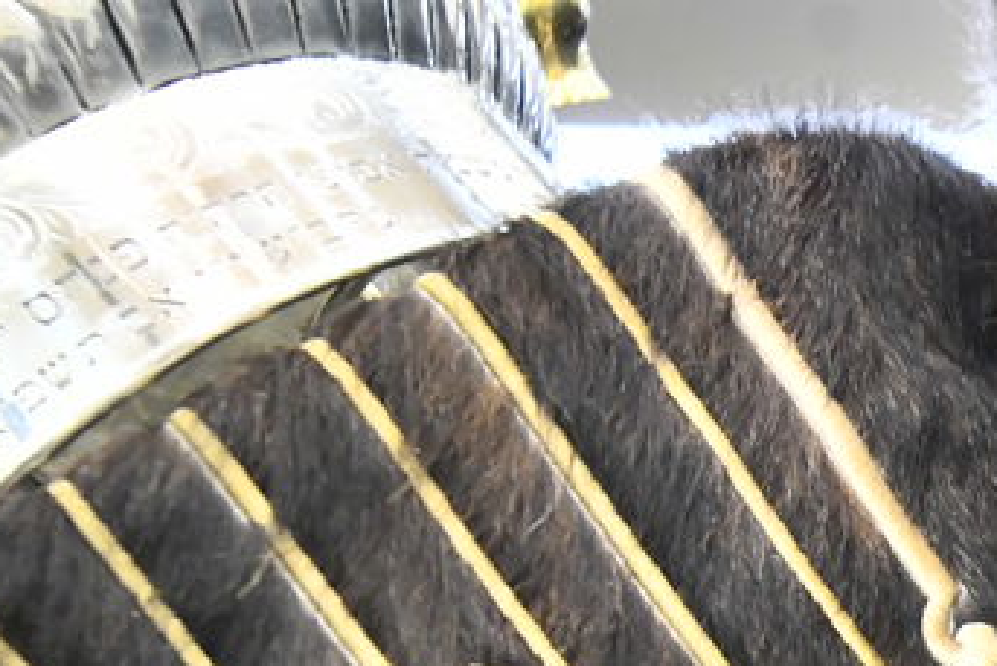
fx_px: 7342
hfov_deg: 7.5
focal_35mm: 265
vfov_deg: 5.1
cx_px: 1950
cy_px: 1171
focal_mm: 65
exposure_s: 1/160
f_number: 5.6
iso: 2500
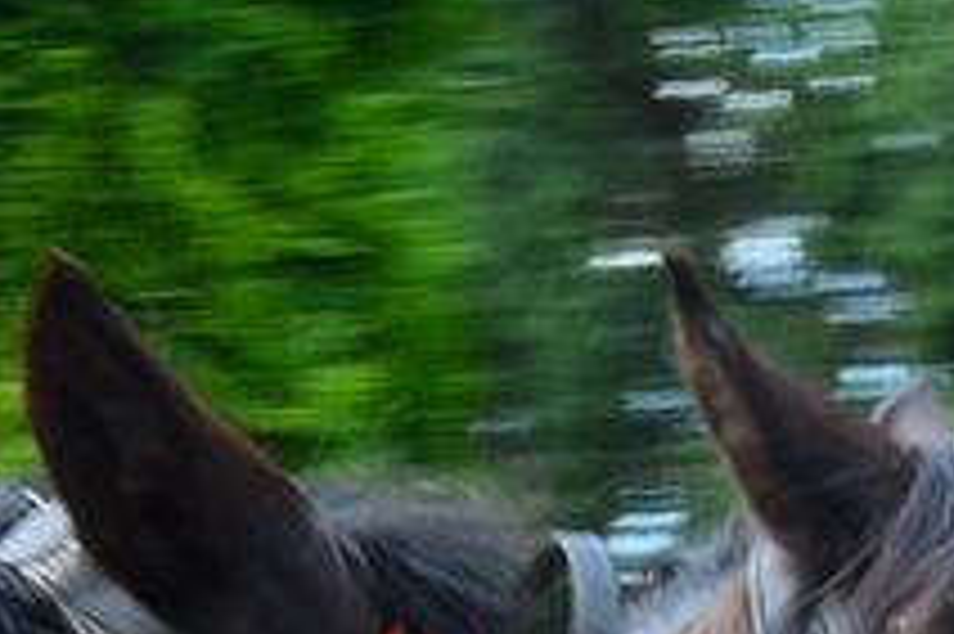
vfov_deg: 6.4
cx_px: -292
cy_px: 1495
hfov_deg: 9.9
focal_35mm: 203
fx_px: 5375
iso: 400
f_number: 8
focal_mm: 28
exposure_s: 1/60
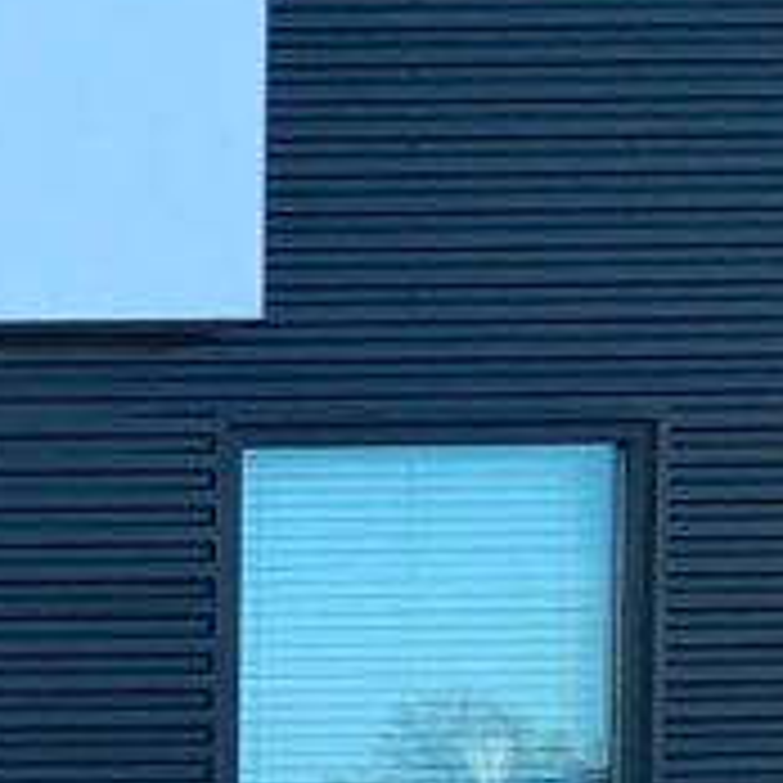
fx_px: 3736
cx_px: -1328
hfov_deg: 9.9
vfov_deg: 11.5
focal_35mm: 146
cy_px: 1156
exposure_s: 1/453
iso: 20
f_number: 1.8
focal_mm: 3.99
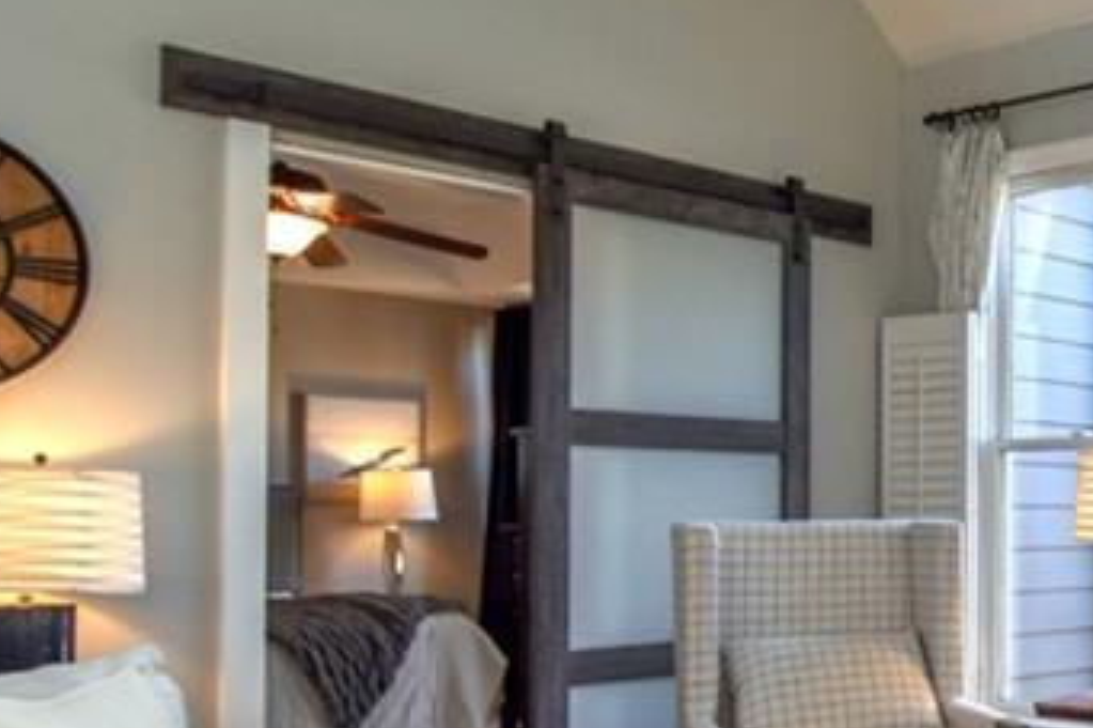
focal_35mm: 45
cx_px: 1231
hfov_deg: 36.3
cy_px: 487
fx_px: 1366
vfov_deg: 29.6
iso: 500
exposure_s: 1/125
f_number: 5.6
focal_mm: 10
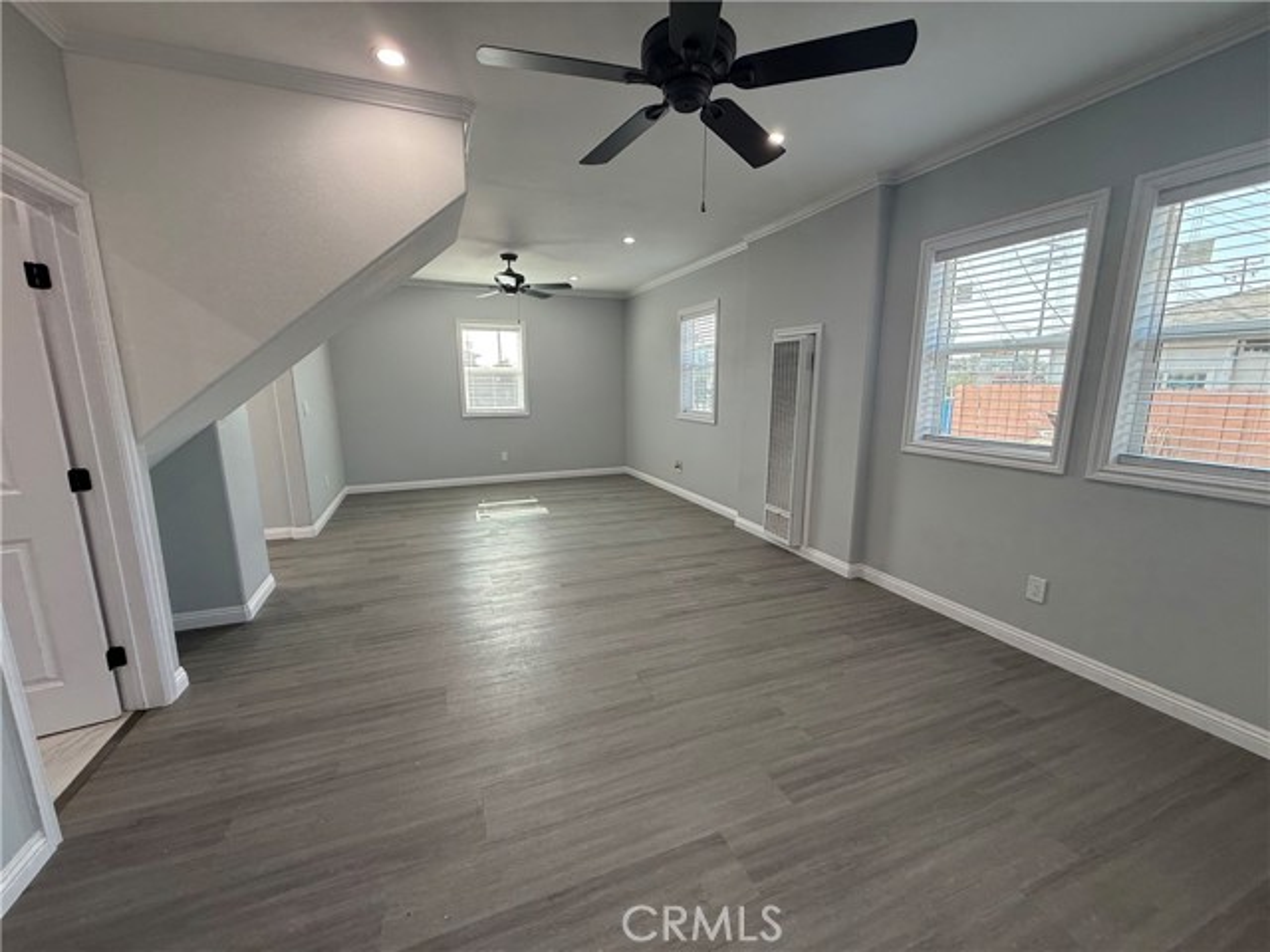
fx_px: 514
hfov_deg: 102.1
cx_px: 635
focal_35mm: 14
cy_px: 476
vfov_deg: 85.7
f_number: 2.2
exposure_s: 1/120
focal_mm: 2.22
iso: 80
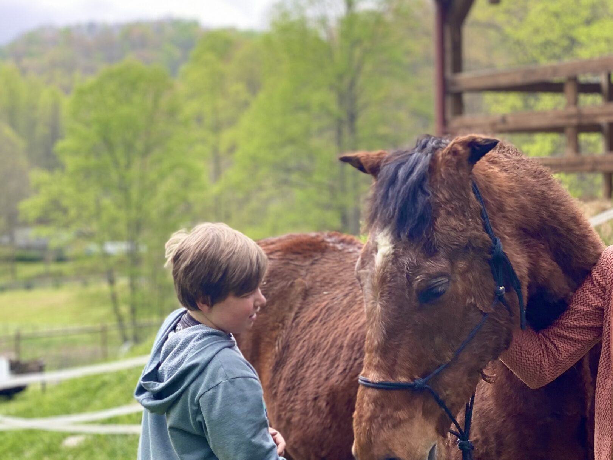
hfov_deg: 23.8
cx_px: 387
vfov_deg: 18.0
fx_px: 1452
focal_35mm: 82
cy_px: 242
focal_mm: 6
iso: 20
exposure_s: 1/184
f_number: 2
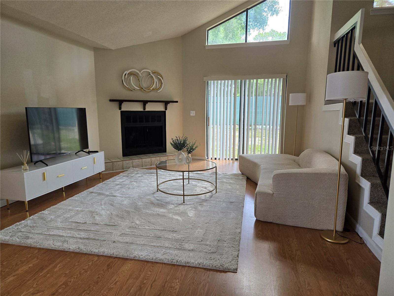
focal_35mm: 23
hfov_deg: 73.9
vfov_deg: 58.9
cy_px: 148
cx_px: 197
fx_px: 262
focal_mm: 5.4
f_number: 1.8
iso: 125
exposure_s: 1/180
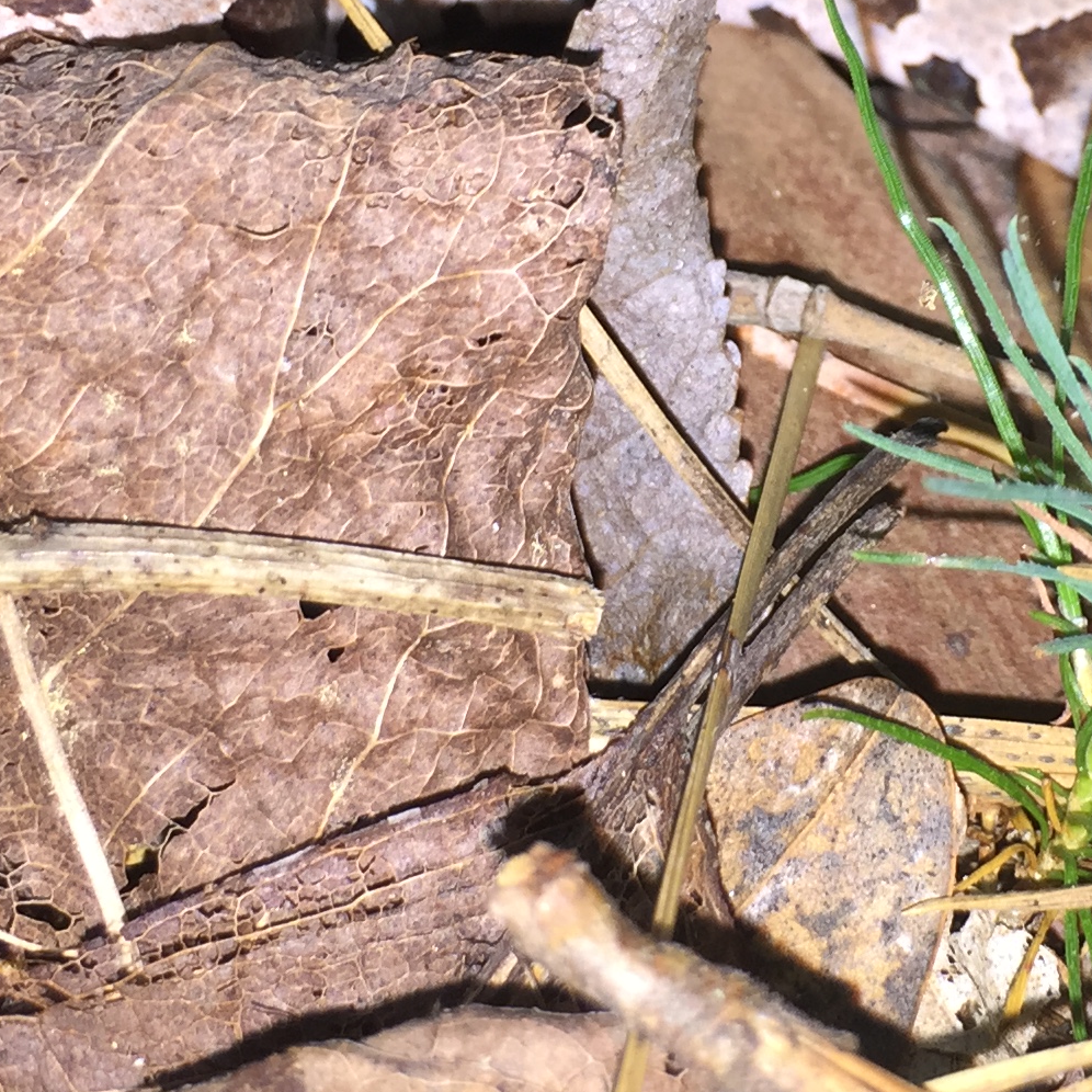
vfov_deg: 20.5
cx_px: 747
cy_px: 319
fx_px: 2998
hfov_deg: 20.6
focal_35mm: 84
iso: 32
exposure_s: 1/81
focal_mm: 4.15
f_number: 2.2
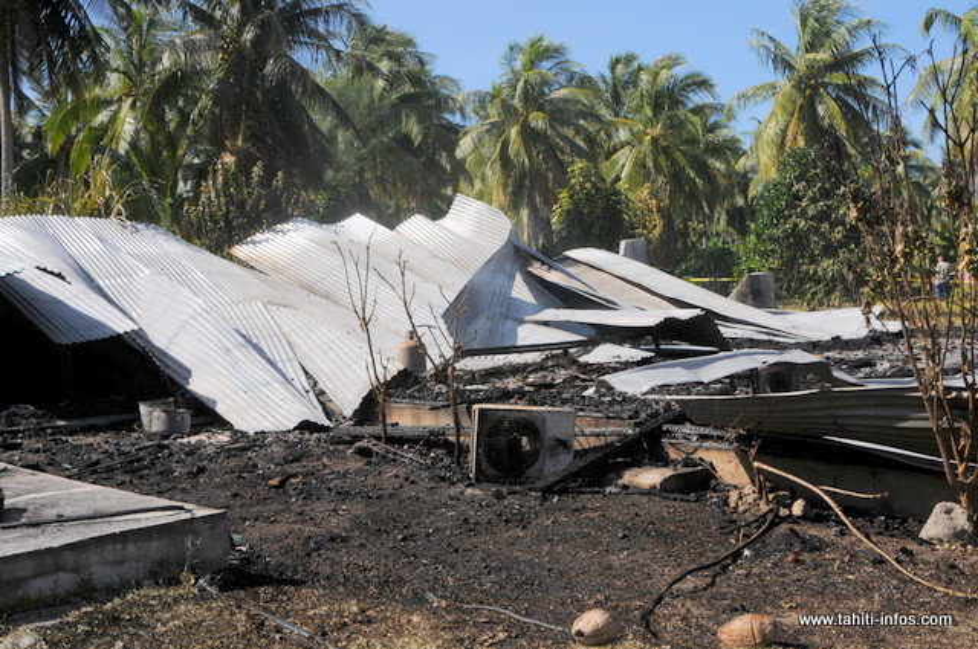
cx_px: 489
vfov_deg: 31.8
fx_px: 1140
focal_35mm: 42
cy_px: 324
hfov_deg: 46.5
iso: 200
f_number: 7.1
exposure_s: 1/640
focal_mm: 28
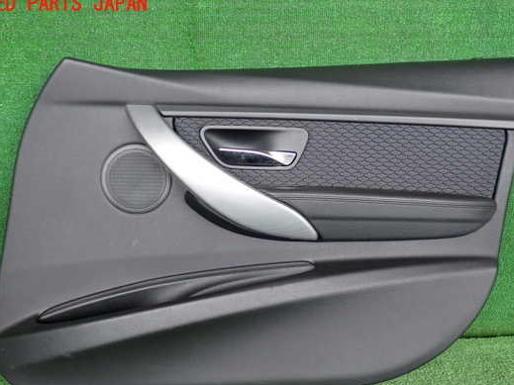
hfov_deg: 50.1
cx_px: 264
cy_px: 215
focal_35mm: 37
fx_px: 549
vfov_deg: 38.6
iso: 100
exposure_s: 1/60
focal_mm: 5.79
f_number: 2.4
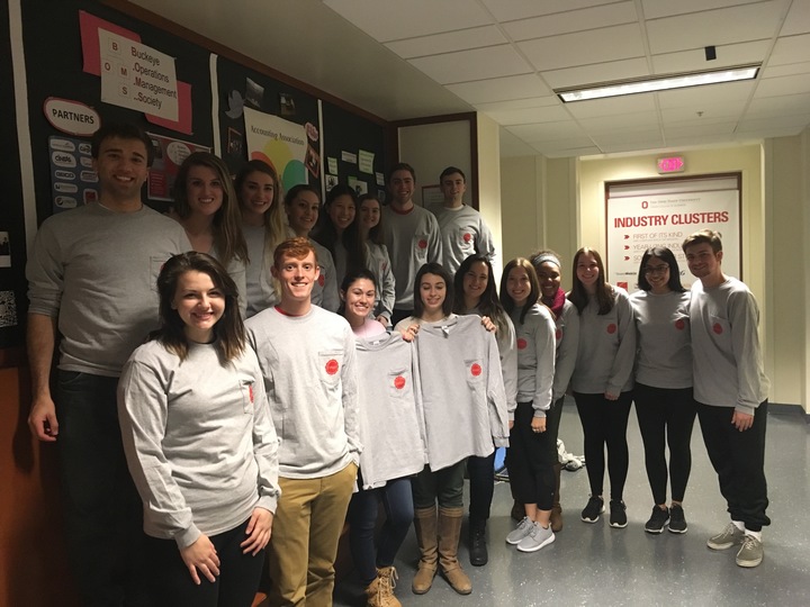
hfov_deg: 61.7
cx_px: 405
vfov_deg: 48.2
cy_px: 304
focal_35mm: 29
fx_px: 679
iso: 200
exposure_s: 1/15
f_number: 2.2
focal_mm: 4.15
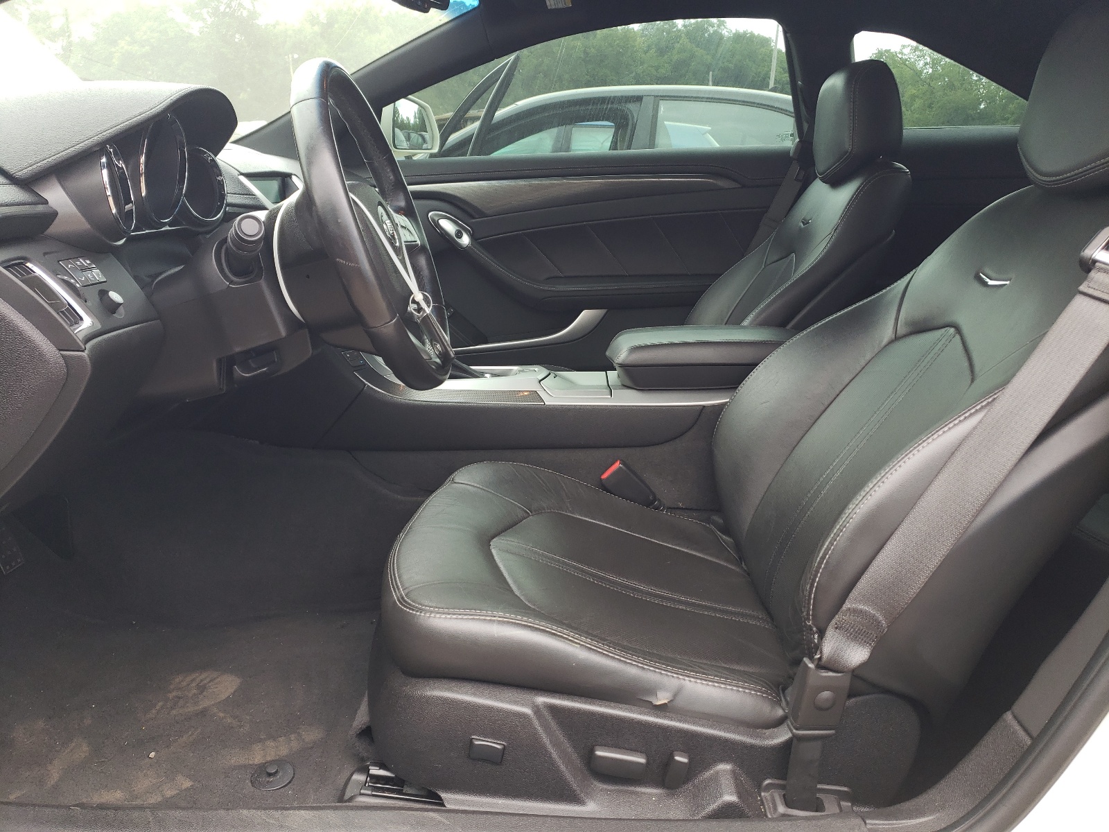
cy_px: 416
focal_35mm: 26
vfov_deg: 53.1
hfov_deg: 67.3
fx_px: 833
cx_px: 554
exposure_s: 1/100
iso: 52
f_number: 1.5
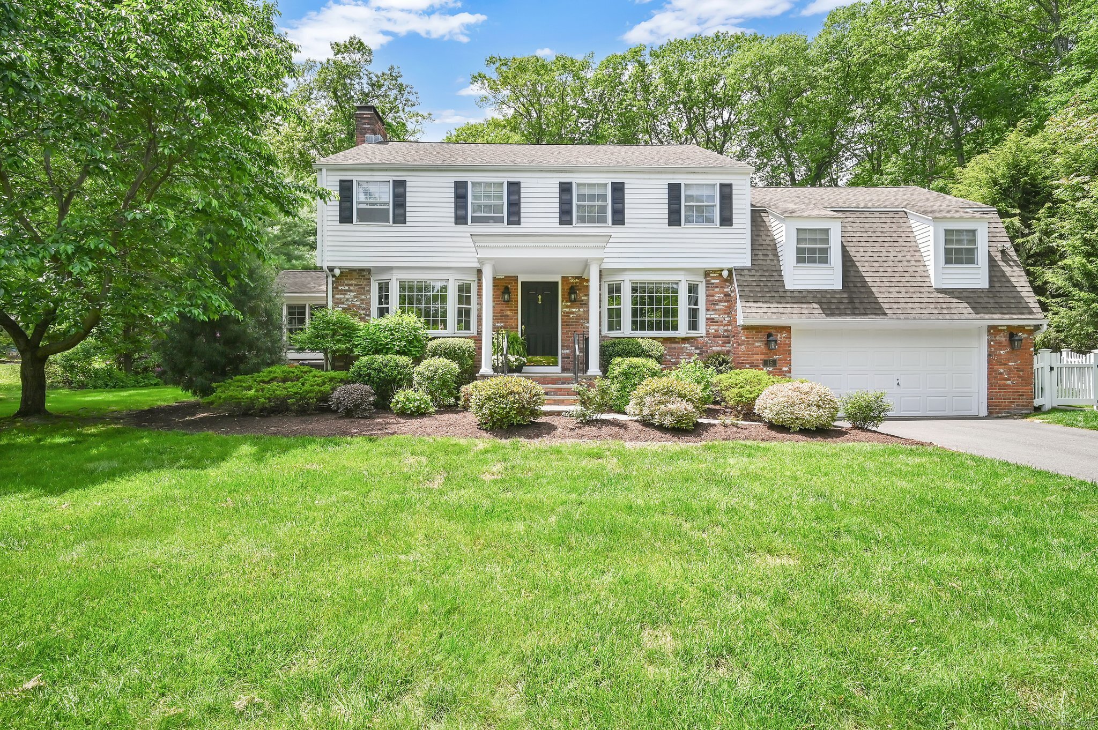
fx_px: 488
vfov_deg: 73.7
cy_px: 365
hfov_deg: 96.8
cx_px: 549
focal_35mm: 16
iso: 400
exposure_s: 1/400
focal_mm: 16
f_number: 8
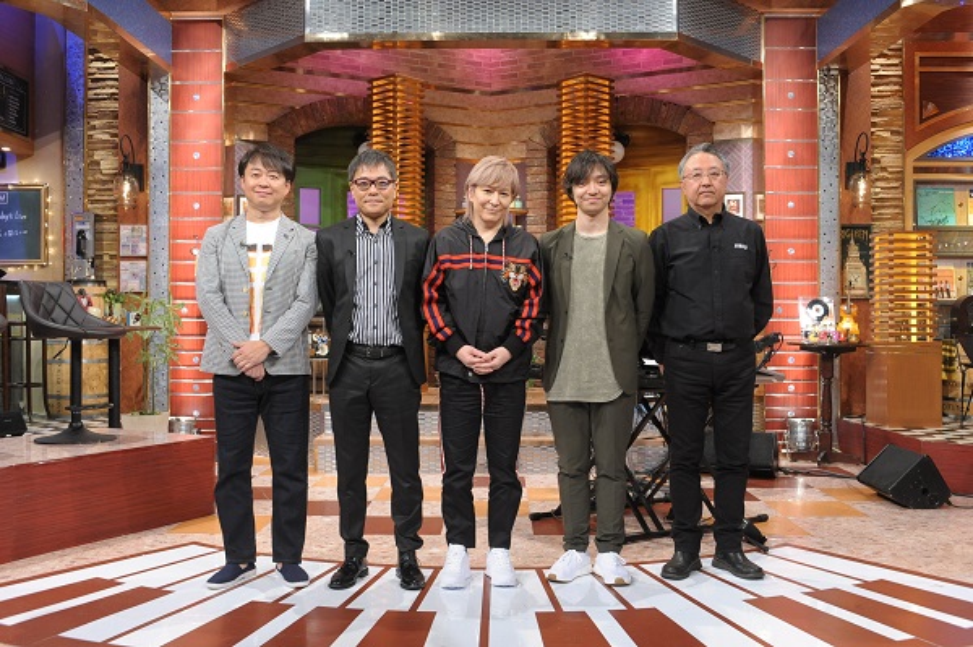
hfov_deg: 50.7
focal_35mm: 38
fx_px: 1026
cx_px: 486
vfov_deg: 35.0
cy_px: 324
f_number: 7.1
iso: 2000
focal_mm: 38
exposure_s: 1/200
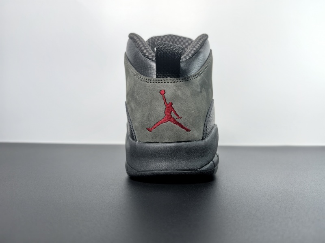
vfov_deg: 51.4
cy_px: 122
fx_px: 253
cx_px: 162
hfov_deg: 65.3
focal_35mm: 27
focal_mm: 6.98
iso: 50
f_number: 2
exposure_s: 1/196
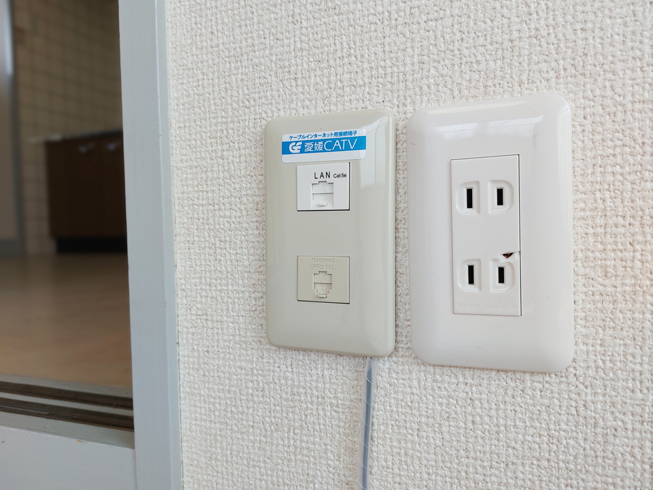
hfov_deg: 71.6
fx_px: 453
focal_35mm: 24
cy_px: 245
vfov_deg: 56.8
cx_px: 326
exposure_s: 1/120
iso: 32
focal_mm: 5.23
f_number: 1.8
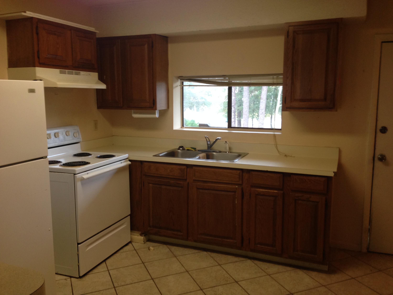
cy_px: 148
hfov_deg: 55.4
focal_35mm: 33
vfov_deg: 42.9
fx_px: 375
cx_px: 196
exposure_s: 1/20
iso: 100
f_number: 2.4
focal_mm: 4.12
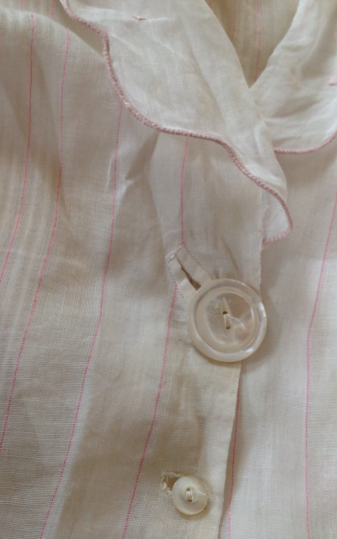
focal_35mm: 48
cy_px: 315
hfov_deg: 26.9
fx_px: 705
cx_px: 177
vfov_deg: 41.7
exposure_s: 1/20
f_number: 2.4
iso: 50
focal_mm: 4.28
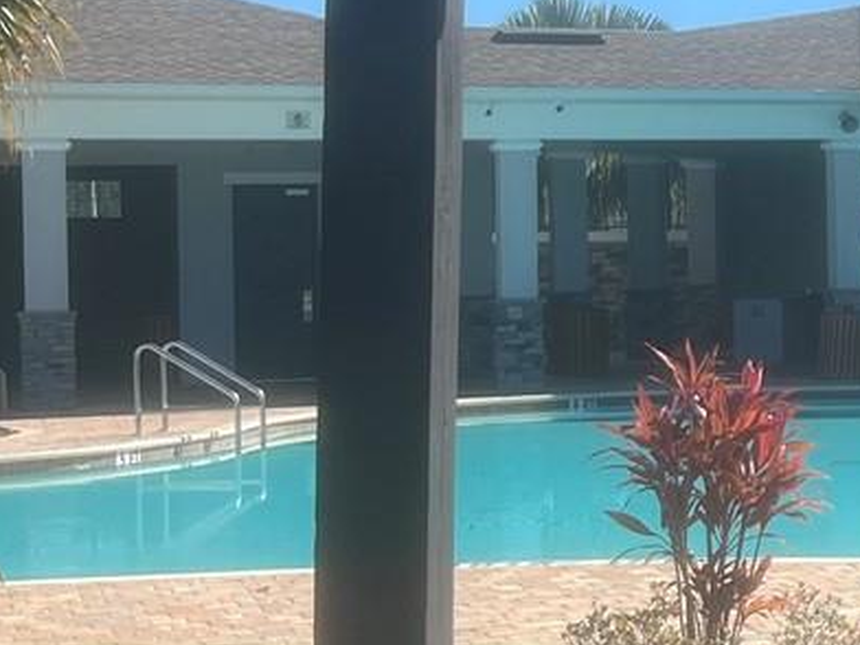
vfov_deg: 13.9
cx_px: 1347
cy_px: 215
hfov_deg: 16.6
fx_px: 2633
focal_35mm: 106
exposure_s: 1/4115
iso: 50
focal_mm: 5.7
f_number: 1.5
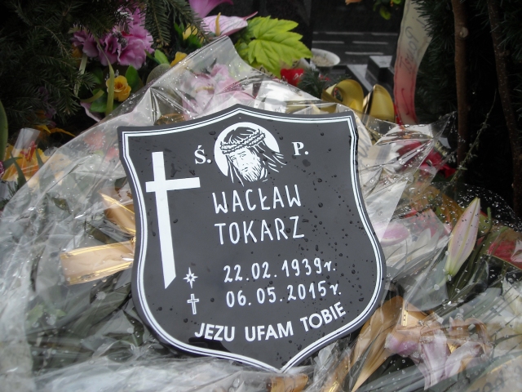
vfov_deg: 40.7
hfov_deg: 52.6
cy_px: 196
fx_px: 528
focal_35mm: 35
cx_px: 261
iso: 64
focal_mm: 5.7
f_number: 5.6
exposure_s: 1/218
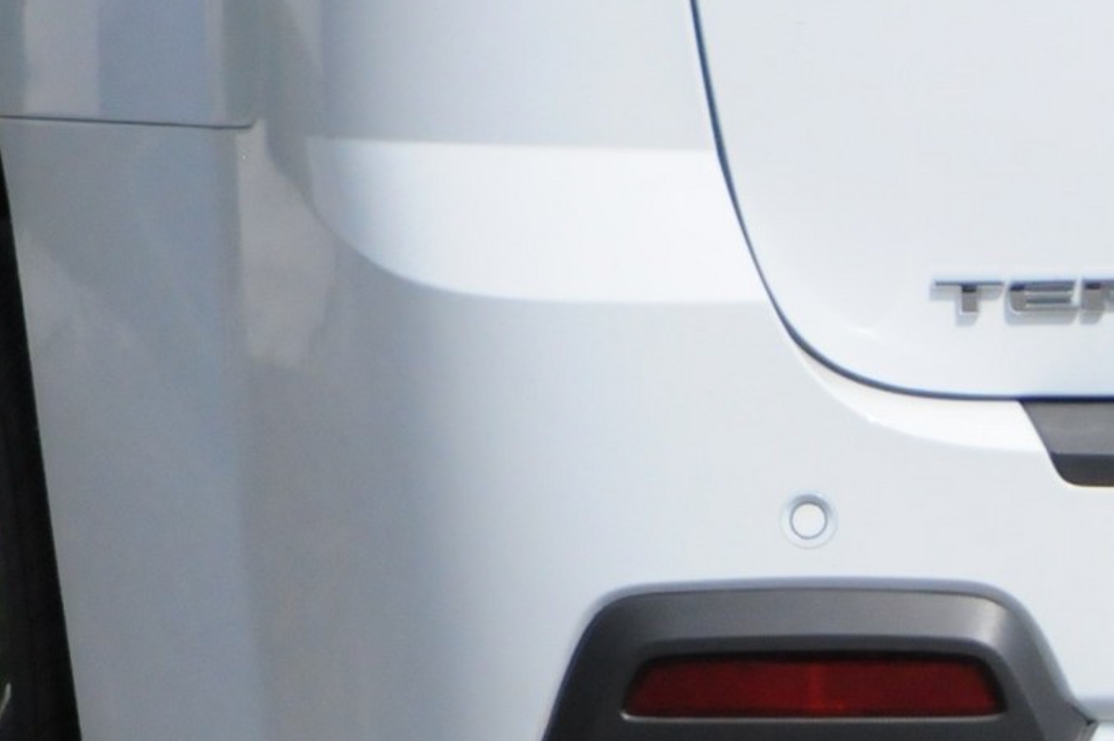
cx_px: 1905
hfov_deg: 1.9
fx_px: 34098
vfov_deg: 1.2
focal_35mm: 1103
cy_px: 880
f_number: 7.1
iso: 1600
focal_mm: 200
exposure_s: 1/8000
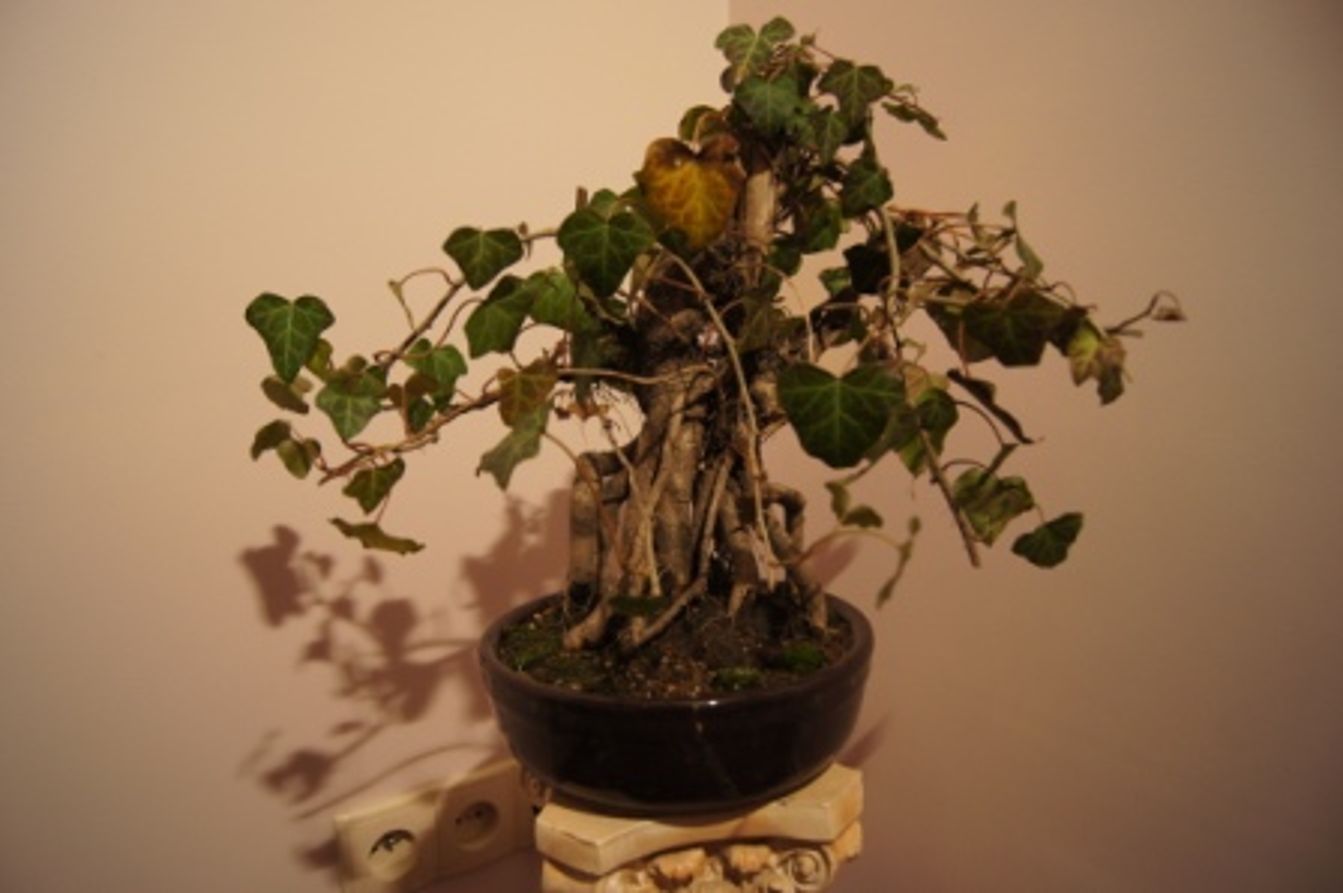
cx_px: 672
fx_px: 1006
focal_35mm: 27
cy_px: 446
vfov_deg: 47.9
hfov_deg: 67.4
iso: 250
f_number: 3.5
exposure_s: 1/30
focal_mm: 18
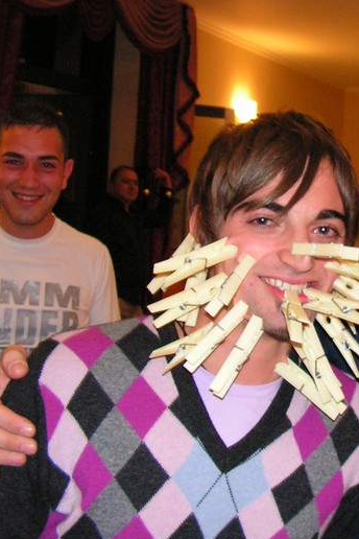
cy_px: 231
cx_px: 381
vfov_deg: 34.4
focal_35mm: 58
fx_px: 868
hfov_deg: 22.3
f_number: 3.2
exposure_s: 1/40
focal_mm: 6
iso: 200
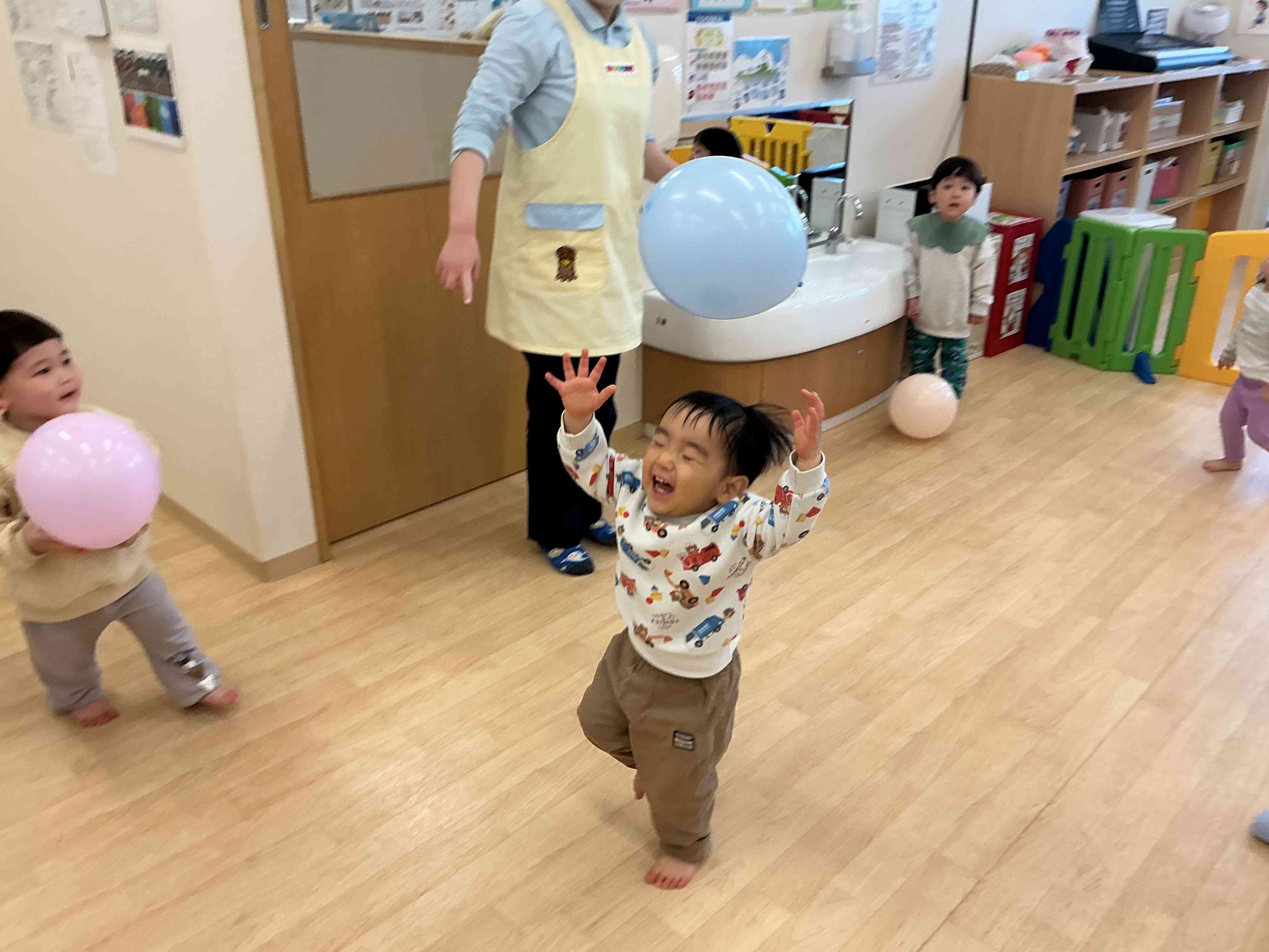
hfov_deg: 61.7
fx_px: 1063
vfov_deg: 48.2
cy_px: 476
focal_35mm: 29
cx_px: 634
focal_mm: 3
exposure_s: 1/120
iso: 40
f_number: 1.8
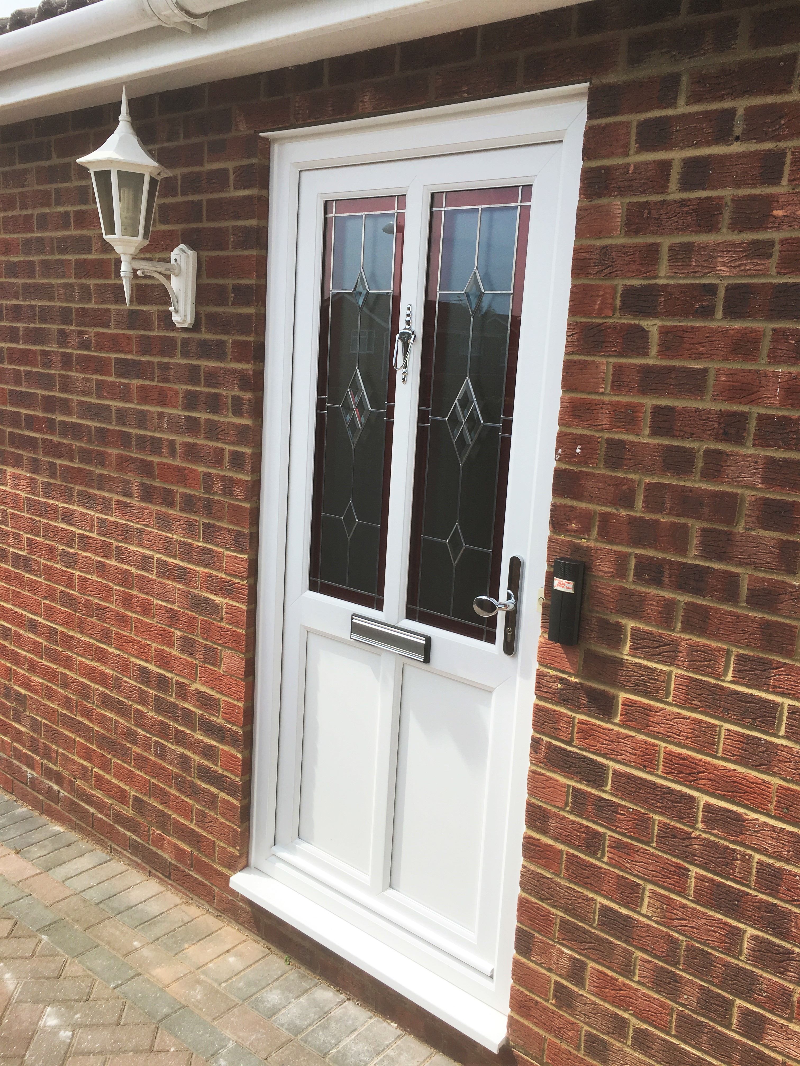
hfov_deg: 48.2
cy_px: 533
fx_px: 894
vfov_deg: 61.7
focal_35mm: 29
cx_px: 400
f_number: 2.2
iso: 25
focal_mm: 4.15
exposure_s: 1/1350
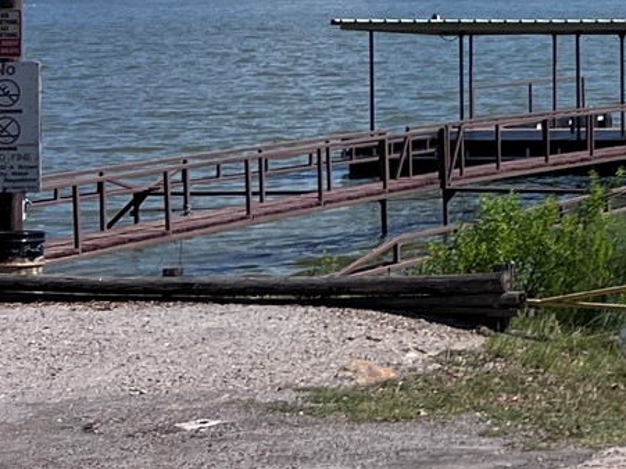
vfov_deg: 12.4
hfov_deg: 13.6
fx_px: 2133
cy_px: -12
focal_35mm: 118
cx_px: 1345
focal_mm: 5.7
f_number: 1.5
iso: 50
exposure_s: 1/8696
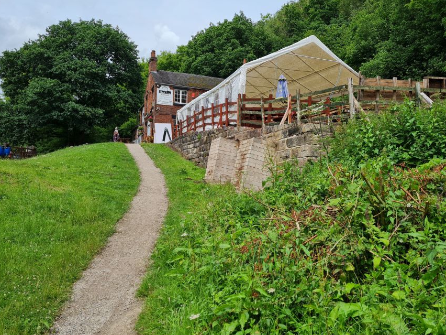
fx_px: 374
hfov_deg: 61.6
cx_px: 233
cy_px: 160
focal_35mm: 29
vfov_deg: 48.2
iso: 50
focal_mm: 5.4
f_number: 1.8
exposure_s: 1/2464
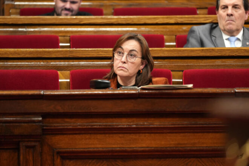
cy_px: 83
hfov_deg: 10.3
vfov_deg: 6.9
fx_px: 1383
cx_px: 124
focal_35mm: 200
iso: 4000
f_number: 4
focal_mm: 200
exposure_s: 1/160
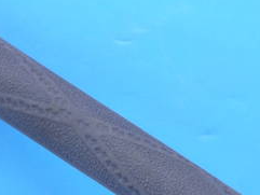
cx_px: 149
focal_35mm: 223
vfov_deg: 6.7
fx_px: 1676
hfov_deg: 8.9
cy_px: 161
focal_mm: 42
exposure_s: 1/80
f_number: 5.6
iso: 800
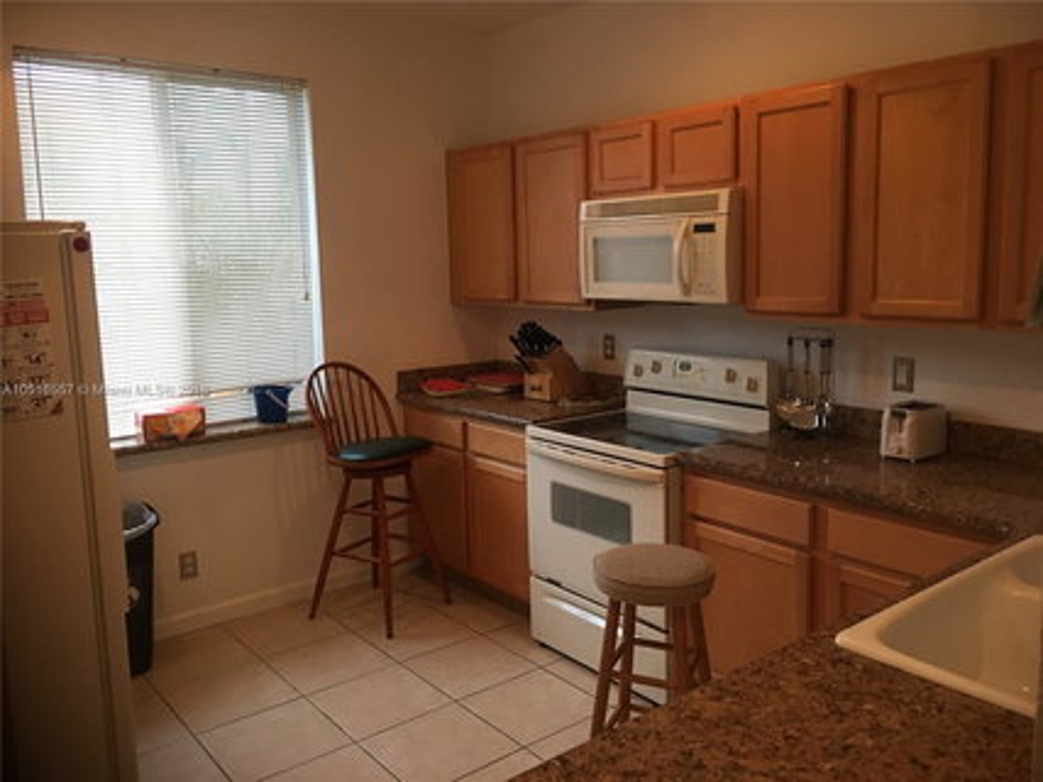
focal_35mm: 29
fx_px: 874
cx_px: 522
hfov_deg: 61.7
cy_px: 391
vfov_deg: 48.2
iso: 100
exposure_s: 1/15
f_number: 2.2
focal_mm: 4.15
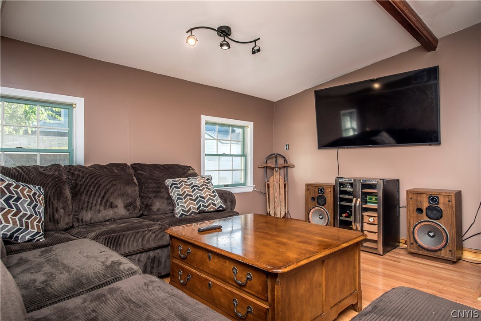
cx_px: 240
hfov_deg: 84.0
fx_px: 267
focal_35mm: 20
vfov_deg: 62.0
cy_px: 160
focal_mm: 20
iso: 400
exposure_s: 1/200
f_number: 6.3
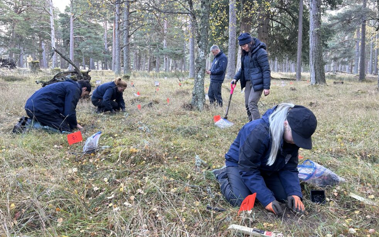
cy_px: 110
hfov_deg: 66.5
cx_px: 187
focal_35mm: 28
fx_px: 289
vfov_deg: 44.5
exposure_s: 1/121
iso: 125
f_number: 1.5
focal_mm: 5.7
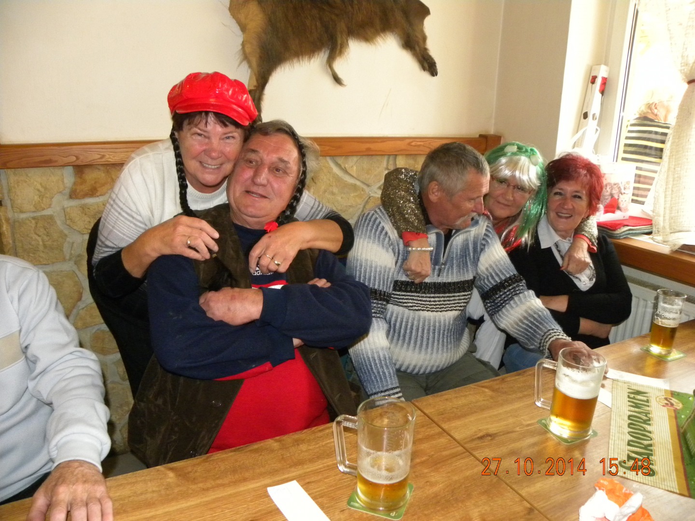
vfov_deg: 53.1
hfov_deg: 67.3
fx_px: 522
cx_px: 348
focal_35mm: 26
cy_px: 260
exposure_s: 1/30
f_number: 2.8
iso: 400
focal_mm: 4.6
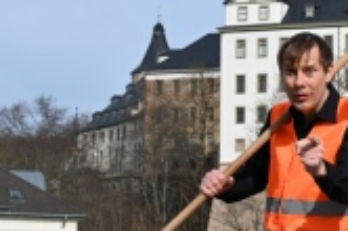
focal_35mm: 116
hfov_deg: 17.0
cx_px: 407
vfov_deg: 11.8
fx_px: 1119
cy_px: 149
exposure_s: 1/400
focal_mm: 48
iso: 100
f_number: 7.1
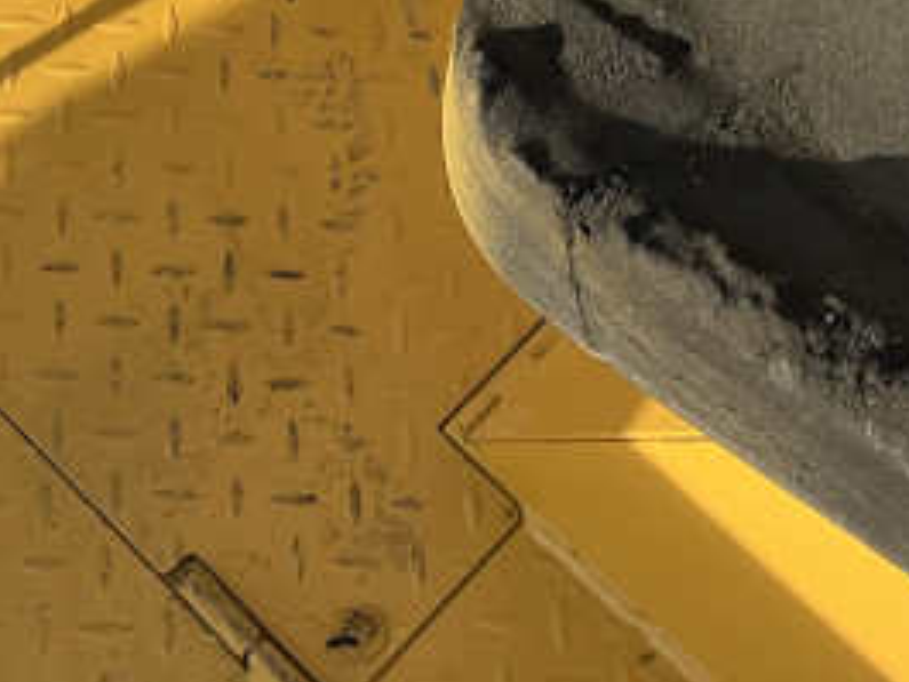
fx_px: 2575
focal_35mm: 98
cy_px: -583
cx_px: 367
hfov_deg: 20.0
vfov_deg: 13.4
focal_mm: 5.7
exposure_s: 1/2083
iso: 50
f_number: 1.5
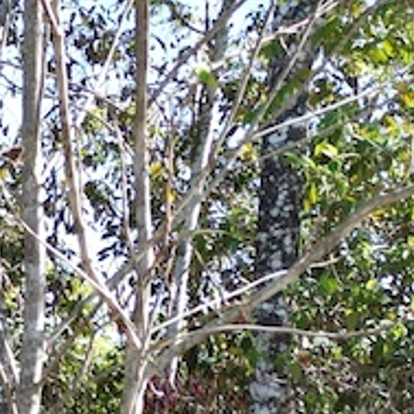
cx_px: -602
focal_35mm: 144
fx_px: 1948
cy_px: 574
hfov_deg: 10.4
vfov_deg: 11.7
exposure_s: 1/1600
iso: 400
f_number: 1.7
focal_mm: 6.72
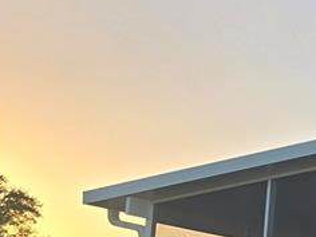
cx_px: 675
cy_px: 258
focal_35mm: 100
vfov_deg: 14.5
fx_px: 913
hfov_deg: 15.0
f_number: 1.7
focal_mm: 6.3
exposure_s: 1/472
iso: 12
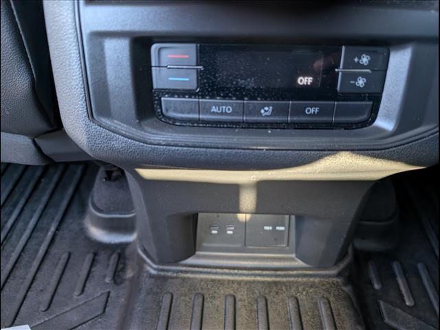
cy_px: 165
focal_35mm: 24
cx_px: 220
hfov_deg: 71.6
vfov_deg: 56.8
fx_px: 305
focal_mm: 6.9
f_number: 1.68
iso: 22
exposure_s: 1/46.9
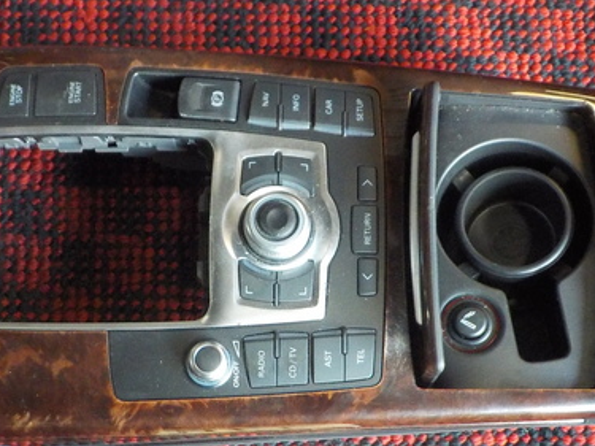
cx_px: 214
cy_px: 273
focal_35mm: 64
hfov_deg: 30.1
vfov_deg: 22.9
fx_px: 1100
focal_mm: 4.1
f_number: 3.3
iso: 400
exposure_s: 1/30
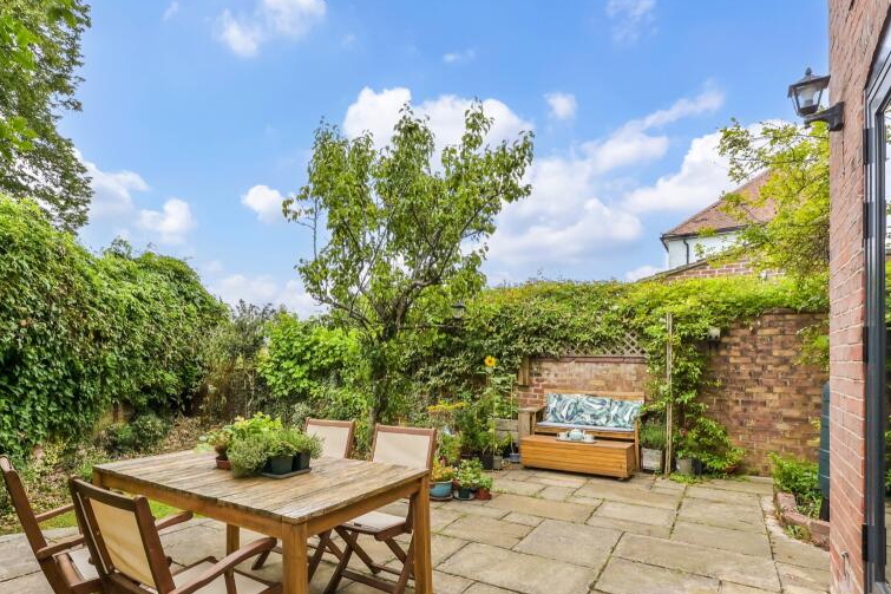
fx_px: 470
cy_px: 380
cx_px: 367
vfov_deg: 63.4
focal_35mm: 19
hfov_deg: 86.1
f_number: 14
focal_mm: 14
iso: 400
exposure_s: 1/200
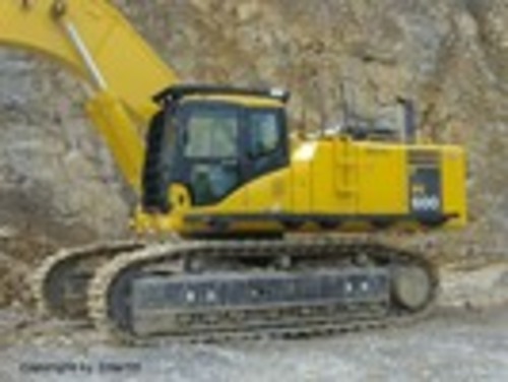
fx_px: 837
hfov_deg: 33.8
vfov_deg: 25.7
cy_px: 191
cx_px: 254
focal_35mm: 57
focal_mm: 9.5
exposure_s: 1/112
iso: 64
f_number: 5.63
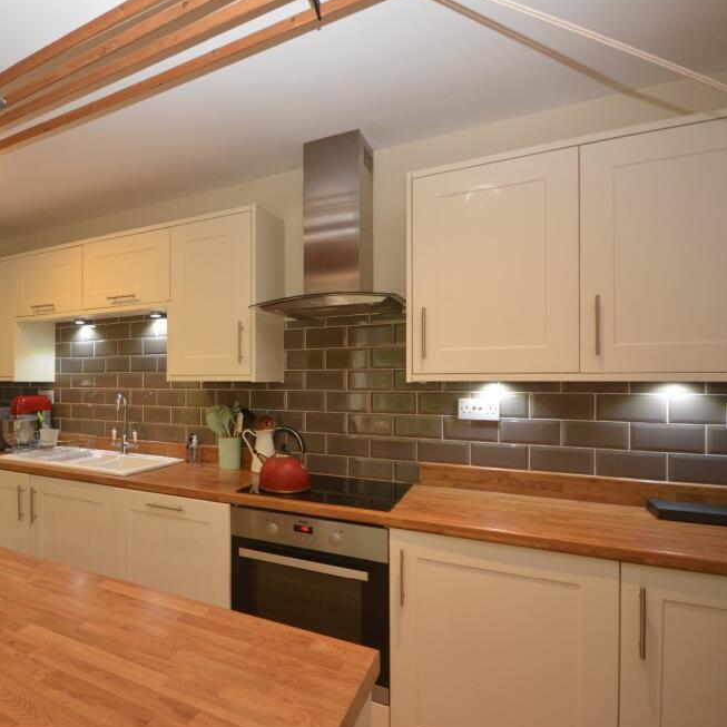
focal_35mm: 20
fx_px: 475
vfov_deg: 74.8
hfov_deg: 70.5
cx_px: 195
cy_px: 375
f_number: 4
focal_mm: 10
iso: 800
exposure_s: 1/60
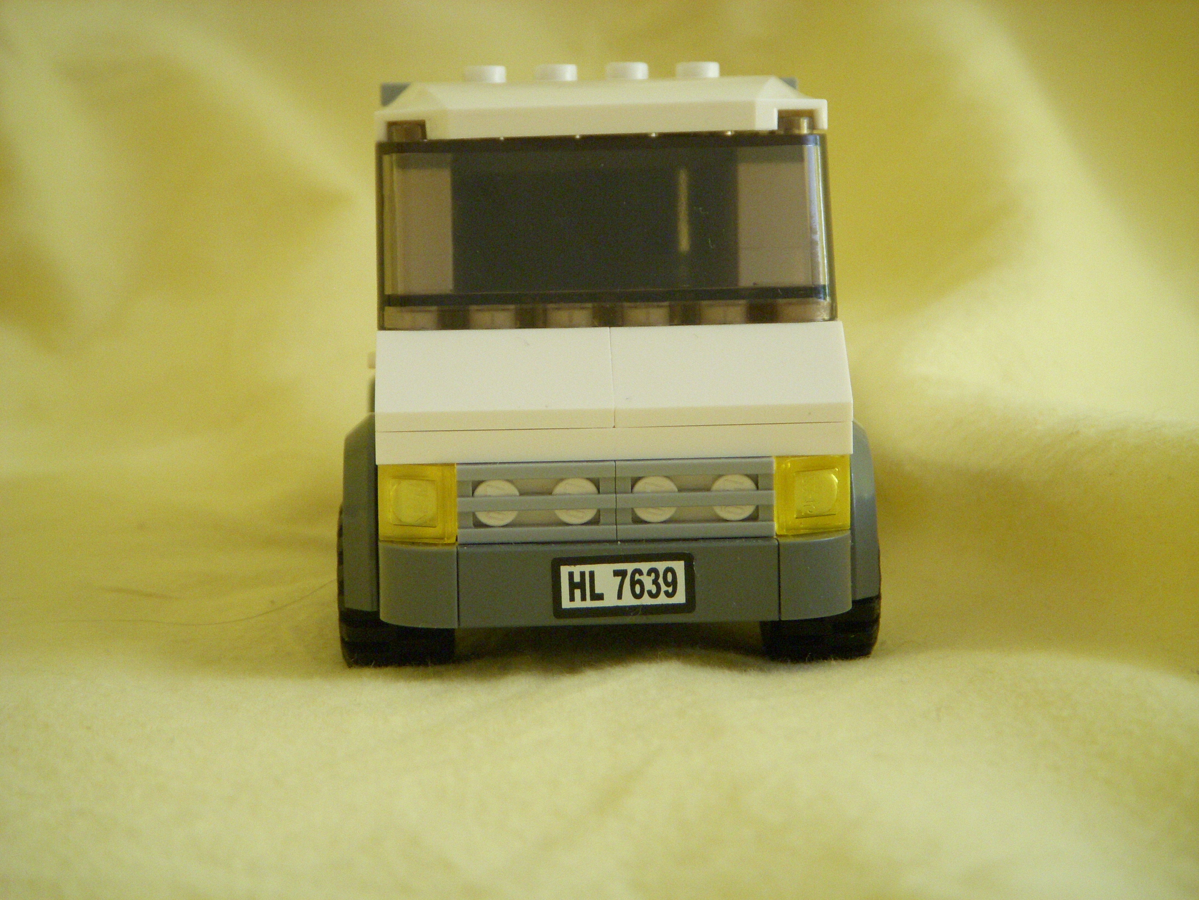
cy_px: 450
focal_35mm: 104
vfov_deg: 14.2
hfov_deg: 18.9
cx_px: 600
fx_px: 3602
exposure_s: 1/15
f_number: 4.1
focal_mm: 17.3
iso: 320
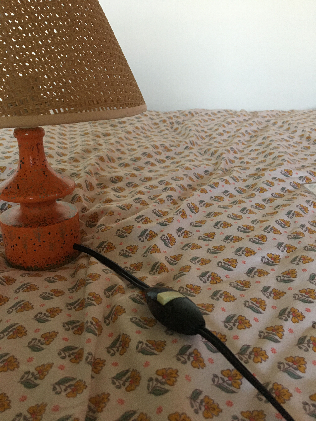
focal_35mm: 29
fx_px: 353
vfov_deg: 61.7
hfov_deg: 48.2
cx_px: 158
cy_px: 210
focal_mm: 4.15
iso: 200
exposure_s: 1/33
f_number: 2.2
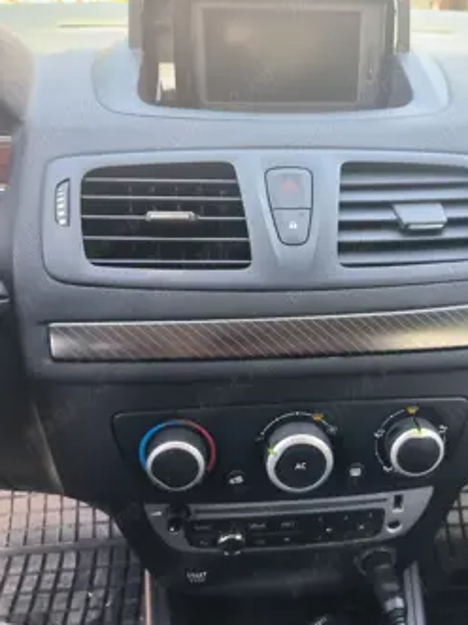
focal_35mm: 29
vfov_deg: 61.6
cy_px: 289
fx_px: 523
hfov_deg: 47.9
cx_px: 279
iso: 231
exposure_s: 1/100
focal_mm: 5.24
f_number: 1.7
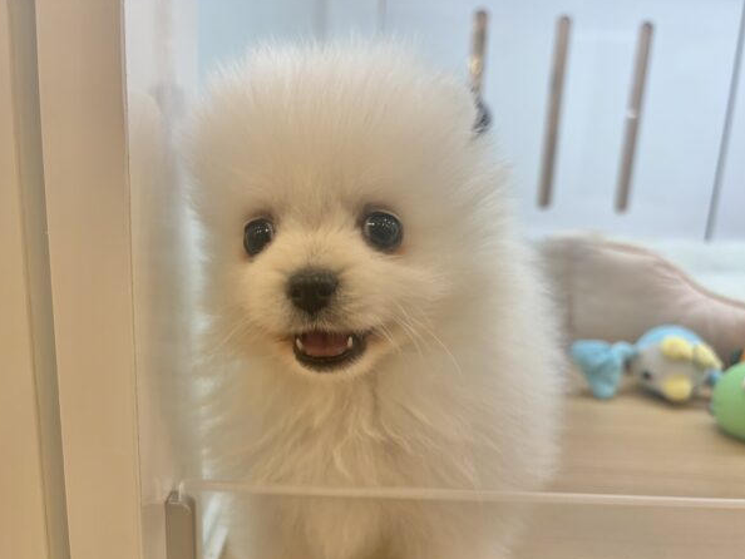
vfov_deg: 49.8
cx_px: 372
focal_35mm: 28
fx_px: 603
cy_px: 295
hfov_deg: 63.4
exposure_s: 1/100
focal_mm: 5.96
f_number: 1.6
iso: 64
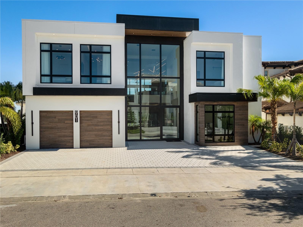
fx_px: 245
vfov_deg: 49.8
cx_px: 152
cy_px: 114
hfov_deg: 63.4
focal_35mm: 28
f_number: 5
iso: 400
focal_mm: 14
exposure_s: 1/1600
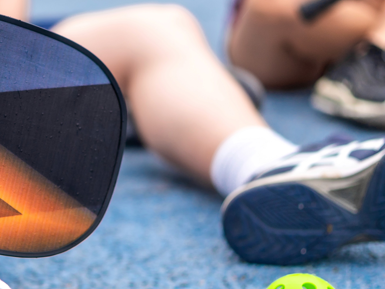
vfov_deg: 15.2
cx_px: 8
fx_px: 1079
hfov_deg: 19.7
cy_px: 144
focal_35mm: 97
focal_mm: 35
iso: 160
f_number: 1.4
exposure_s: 1/320
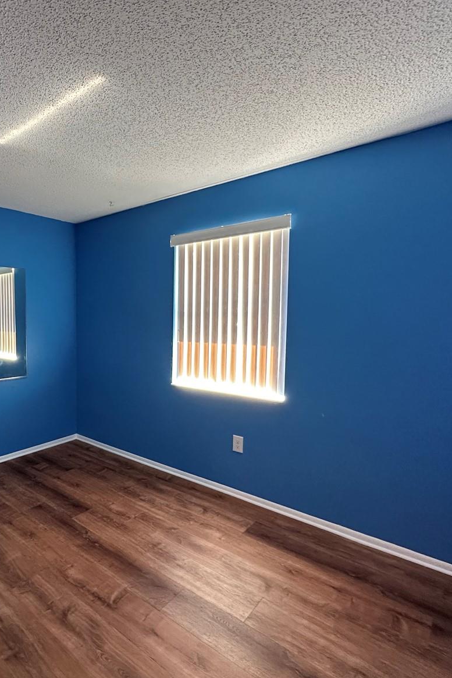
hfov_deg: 57.6
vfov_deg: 84.0
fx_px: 377
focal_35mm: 20
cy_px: 340
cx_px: 94
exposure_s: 1/60
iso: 500
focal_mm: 2.22
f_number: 2.2
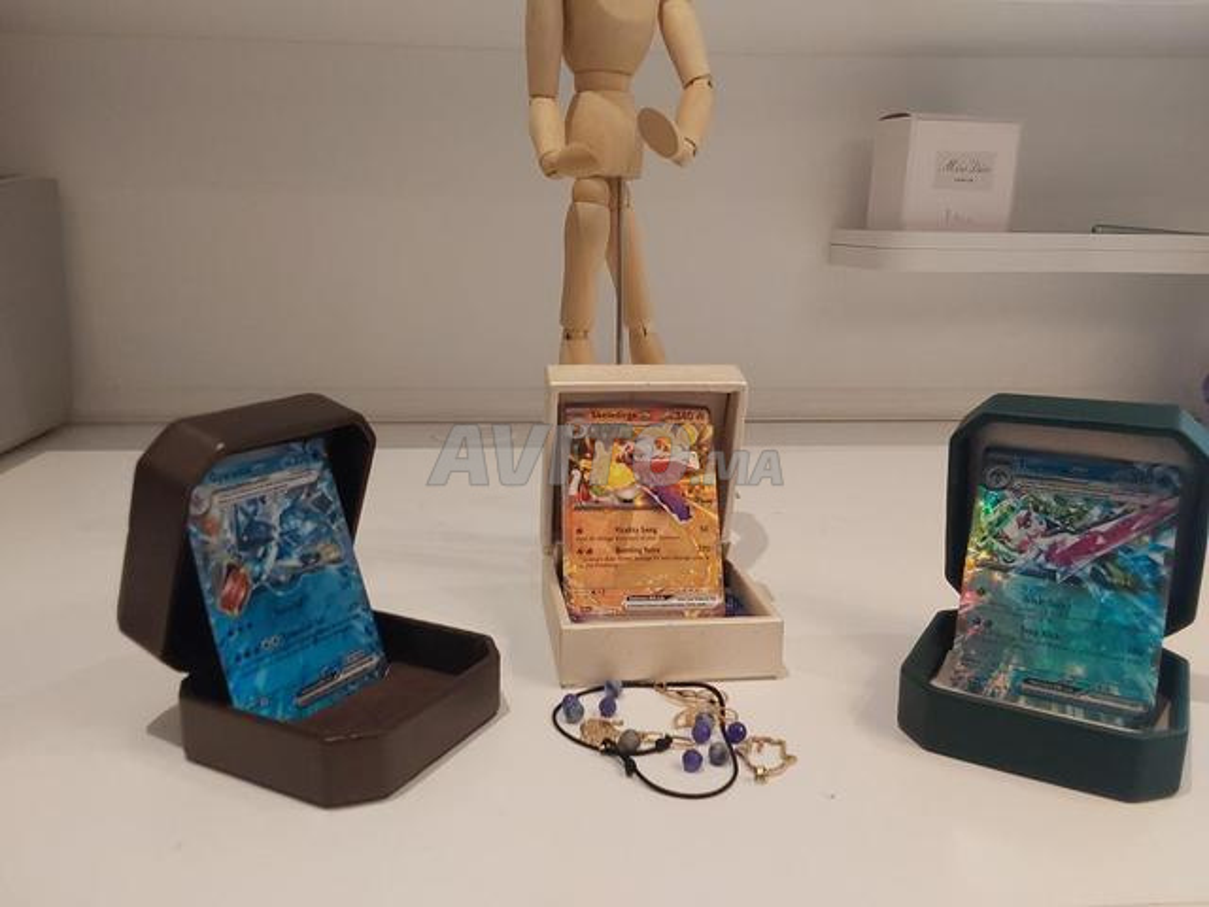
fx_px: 978
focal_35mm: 28
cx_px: 604
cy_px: 454
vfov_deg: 49.7
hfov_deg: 63.4
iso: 125
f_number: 1.9
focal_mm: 2.91
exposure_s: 1/60
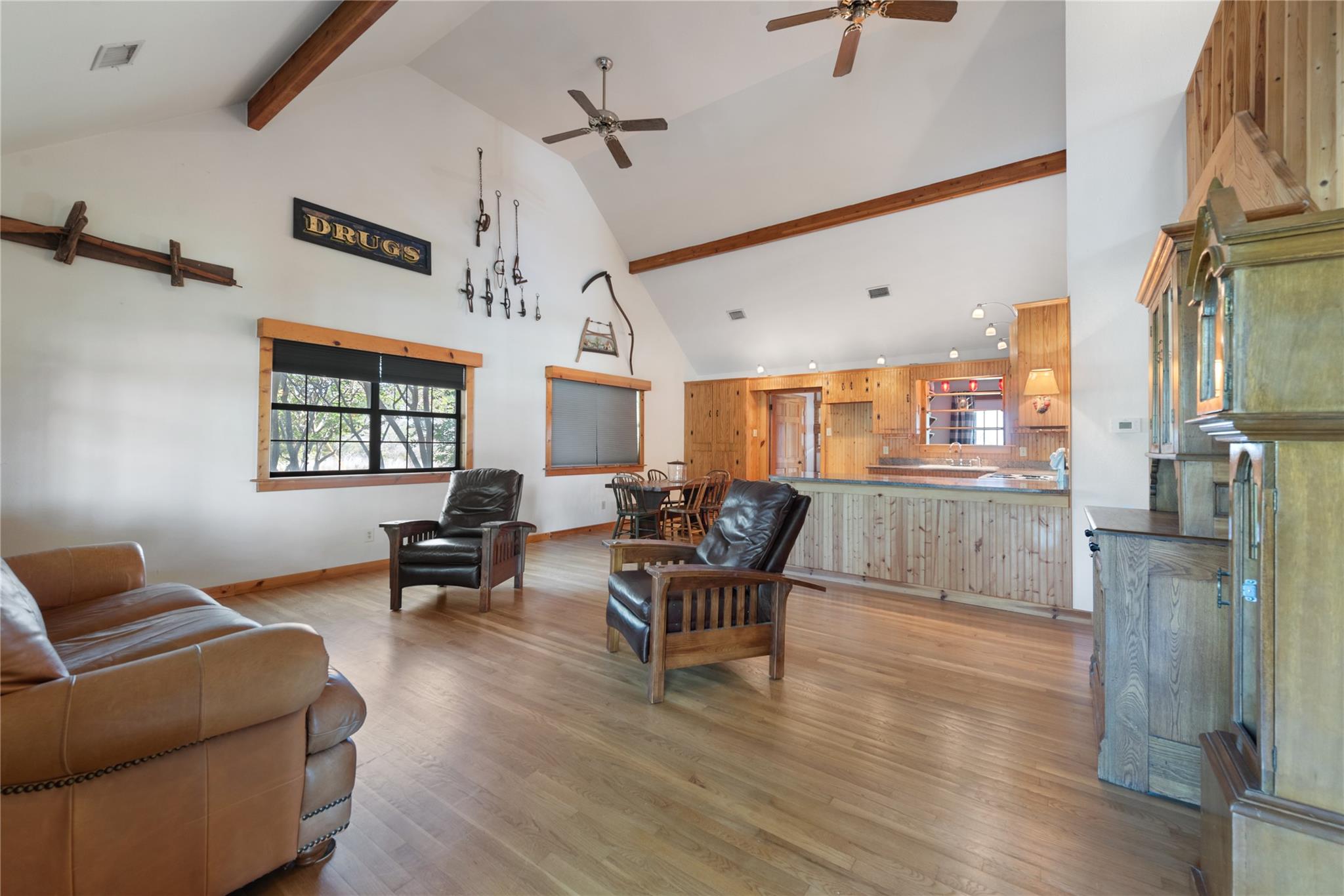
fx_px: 523
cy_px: 448
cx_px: 672
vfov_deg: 81.2
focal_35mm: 14
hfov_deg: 104.2
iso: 400
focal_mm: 14
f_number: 8
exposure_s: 1
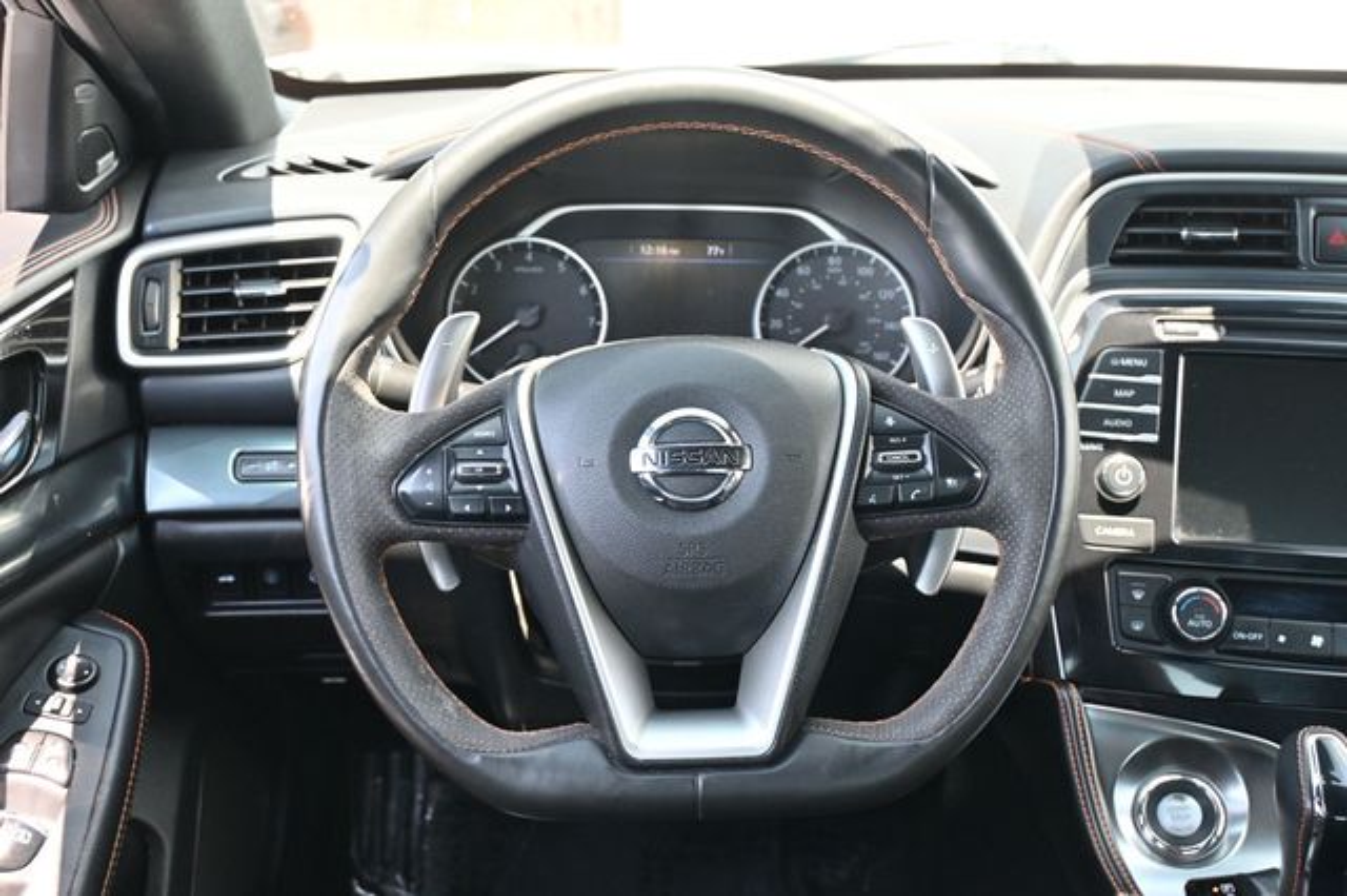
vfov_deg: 33.6
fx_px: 1486
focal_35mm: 40
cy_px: 448
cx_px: 674
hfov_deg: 48.7
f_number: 4.5
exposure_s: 1/125
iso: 1000
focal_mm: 26.5
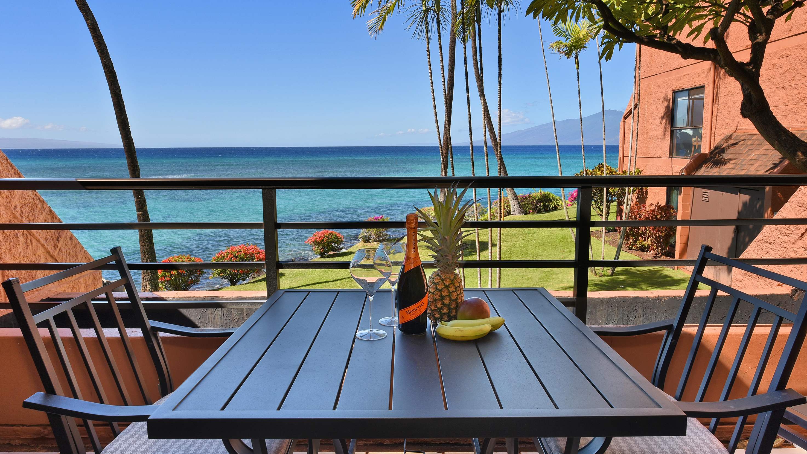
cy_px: 252
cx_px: 412
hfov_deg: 76.3
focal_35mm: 24
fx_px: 514
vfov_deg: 47.6
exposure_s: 1/60
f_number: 16
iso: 100
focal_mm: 22
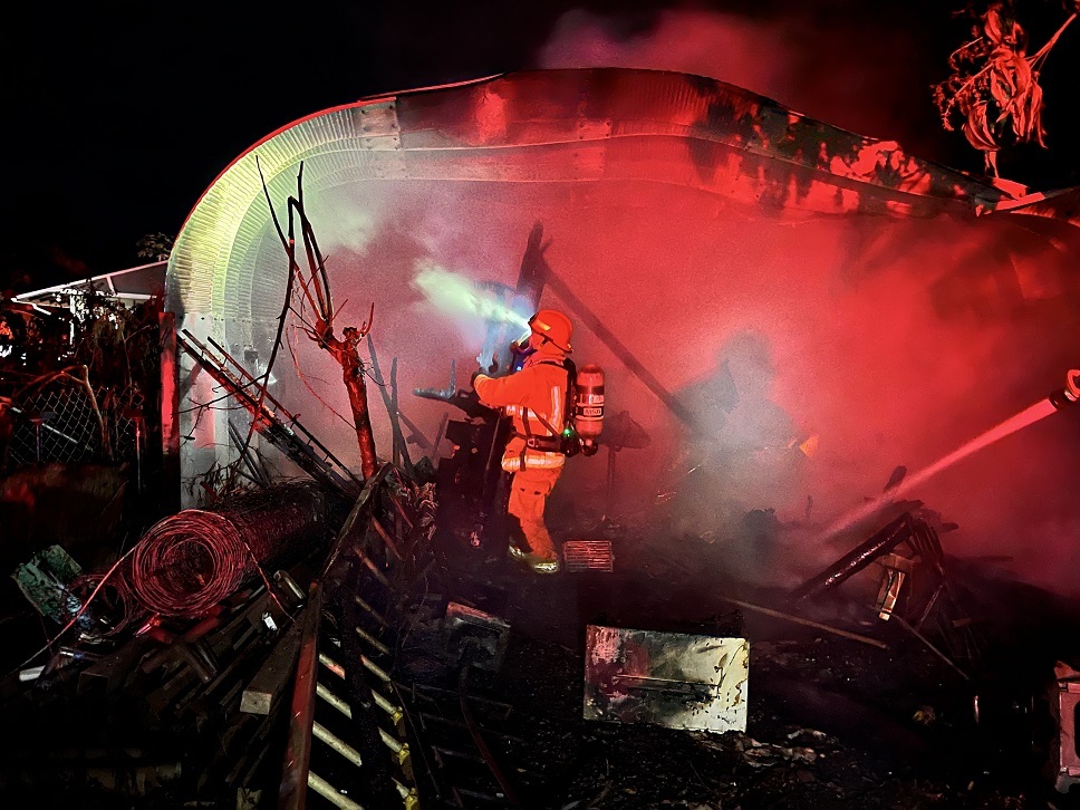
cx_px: 540
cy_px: 405
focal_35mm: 26
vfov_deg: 53.1
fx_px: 811
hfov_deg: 67.3
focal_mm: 5.1
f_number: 1.6
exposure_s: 1/9
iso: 1000
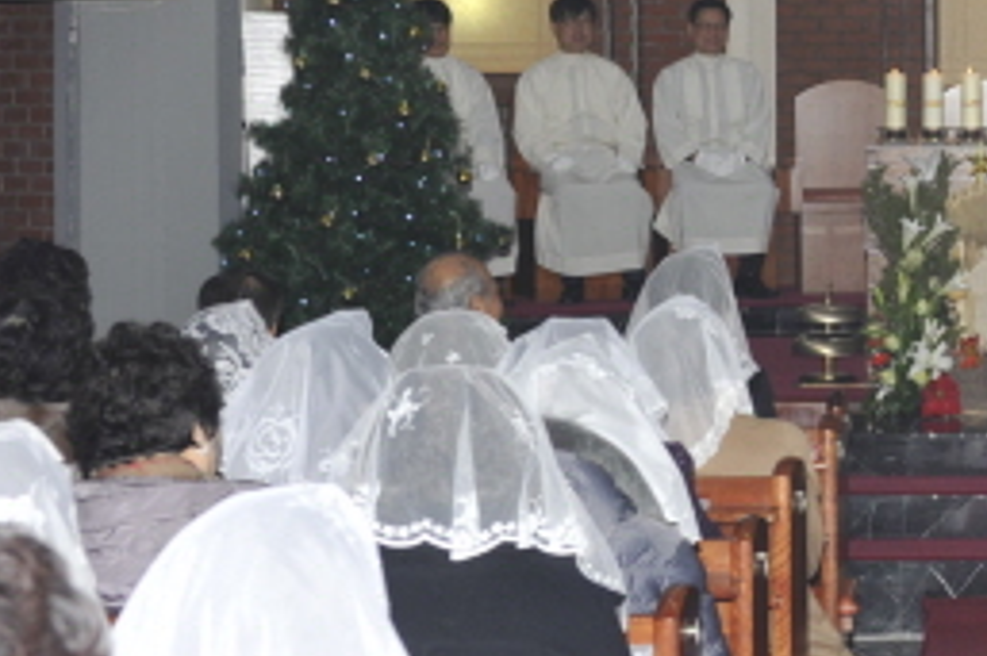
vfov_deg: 12.2
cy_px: 132
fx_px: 3069
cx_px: 1144
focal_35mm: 112
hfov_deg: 17.5
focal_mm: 40
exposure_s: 1/60
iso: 400
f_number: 5.6
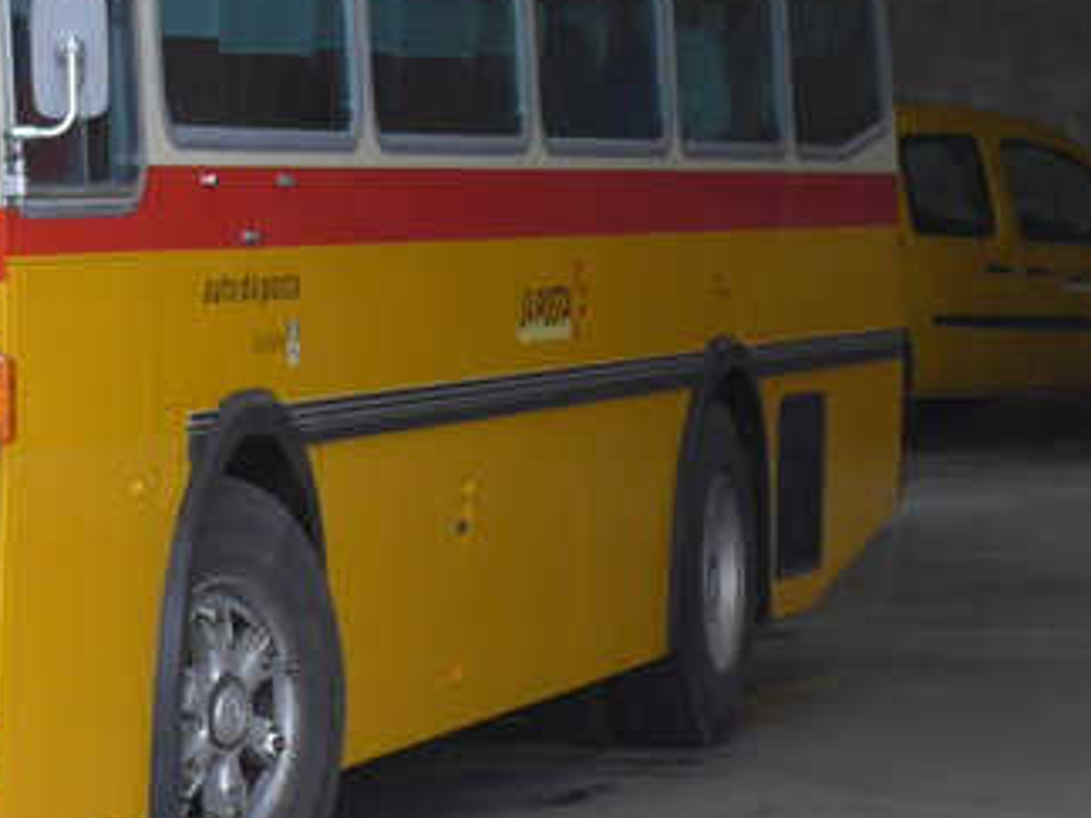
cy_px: -313
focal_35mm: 204
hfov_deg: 9.5
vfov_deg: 7.2
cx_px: -320
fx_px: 6430
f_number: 3.4
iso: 125
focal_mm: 11.3
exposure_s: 1/60
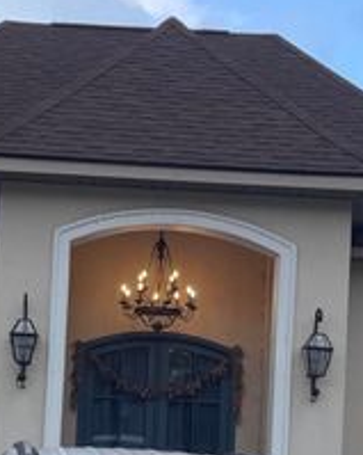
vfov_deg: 22.2
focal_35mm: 85
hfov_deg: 18.0
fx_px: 1142
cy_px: 365
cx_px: 137
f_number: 1.6
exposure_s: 1/917
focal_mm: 4.2
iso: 32
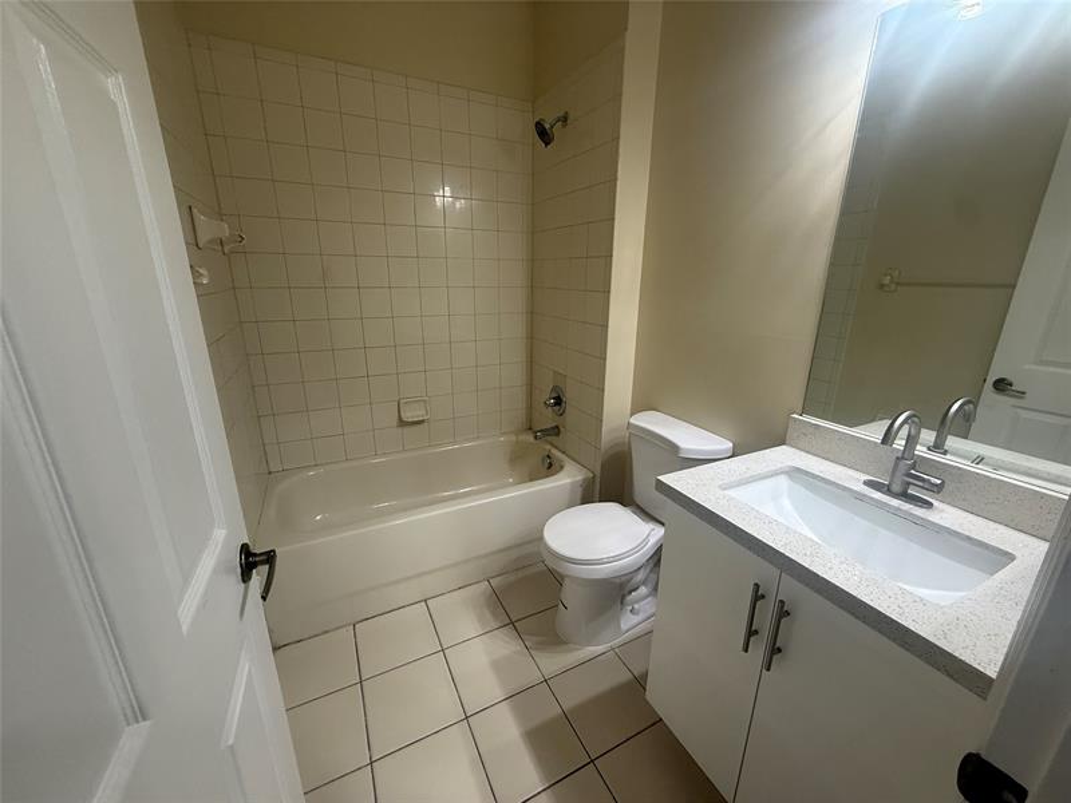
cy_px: 402
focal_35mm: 14
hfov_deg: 102.1
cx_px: 536
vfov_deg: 85.7
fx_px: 433
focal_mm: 2.22
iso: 200
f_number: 2.2
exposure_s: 1/120
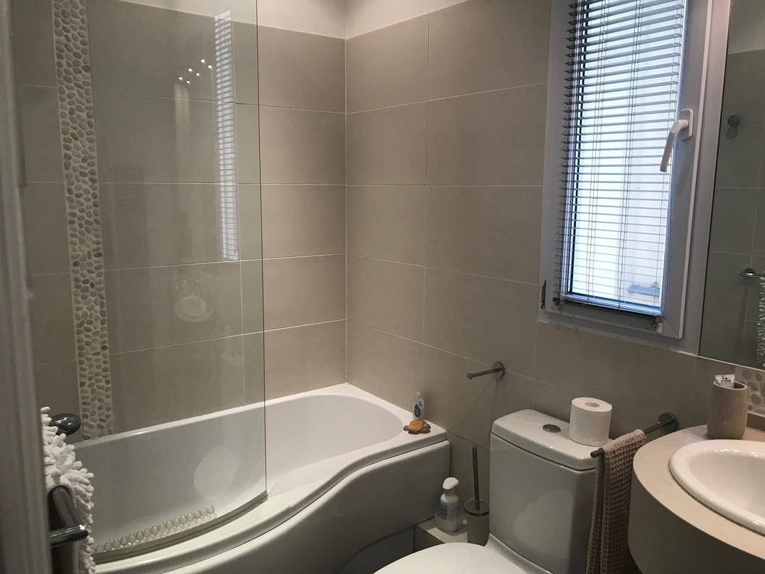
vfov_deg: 49.7
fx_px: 619
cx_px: 382
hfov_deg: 63.4
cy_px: 287
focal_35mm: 28
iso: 25
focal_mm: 3.99
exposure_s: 1/33
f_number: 1.8
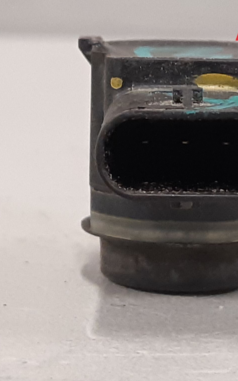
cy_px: 190
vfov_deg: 52.8
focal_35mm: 37
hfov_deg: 34.4
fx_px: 384
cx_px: 133
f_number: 1.7
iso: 200
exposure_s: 1/50
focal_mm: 3.93
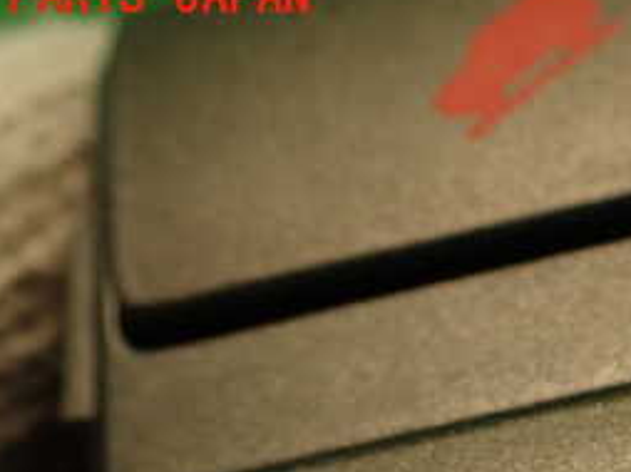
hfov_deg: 26.2
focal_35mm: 71
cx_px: 604
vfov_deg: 19.8
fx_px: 1293
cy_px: 524
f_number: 2.3
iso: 200
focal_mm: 5.4
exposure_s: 1/50
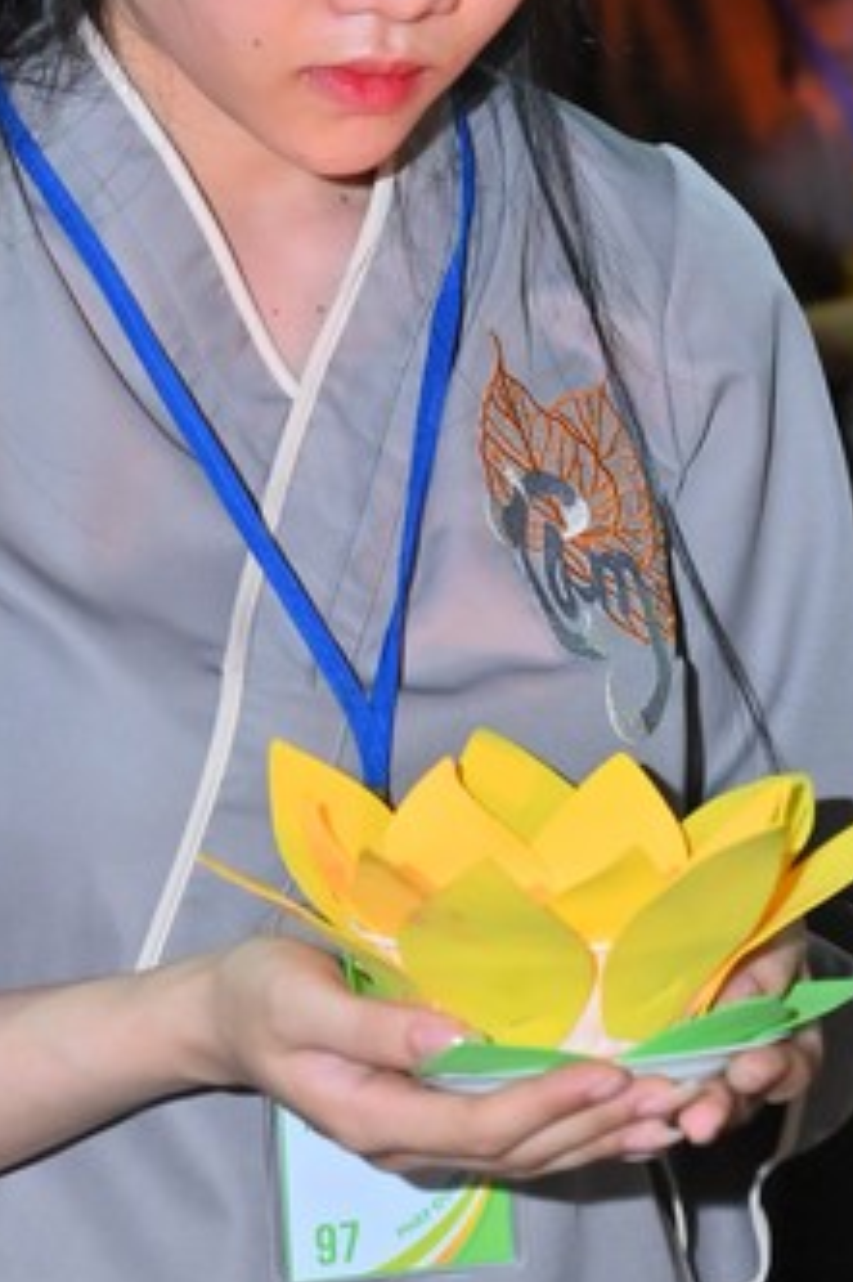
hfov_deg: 7.4
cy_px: 541
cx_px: 266
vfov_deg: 11.1
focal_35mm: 186
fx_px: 6617
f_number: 5.6
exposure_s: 1/40
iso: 3200
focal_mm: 95
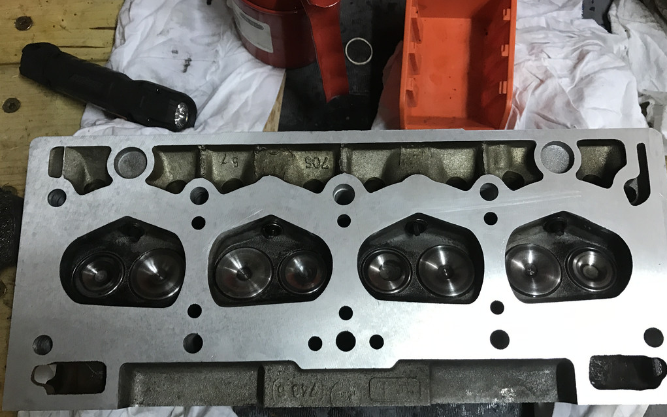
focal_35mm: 31
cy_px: 235
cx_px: 338
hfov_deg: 61.2
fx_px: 563
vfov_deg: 40.5
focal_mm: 3.99
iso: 50
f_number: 1.8
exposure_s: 1/17
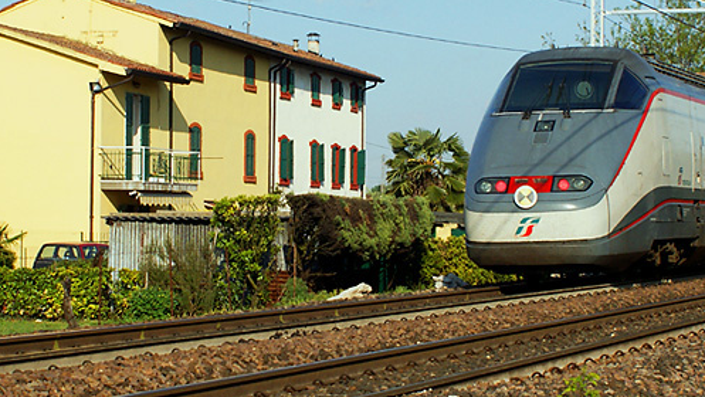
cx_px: 437
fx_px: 1814
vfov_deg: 12.5
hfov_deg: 21.9
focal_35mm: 97
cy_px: 104
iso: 200
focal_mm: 30
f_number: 6.3
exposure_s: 1/640
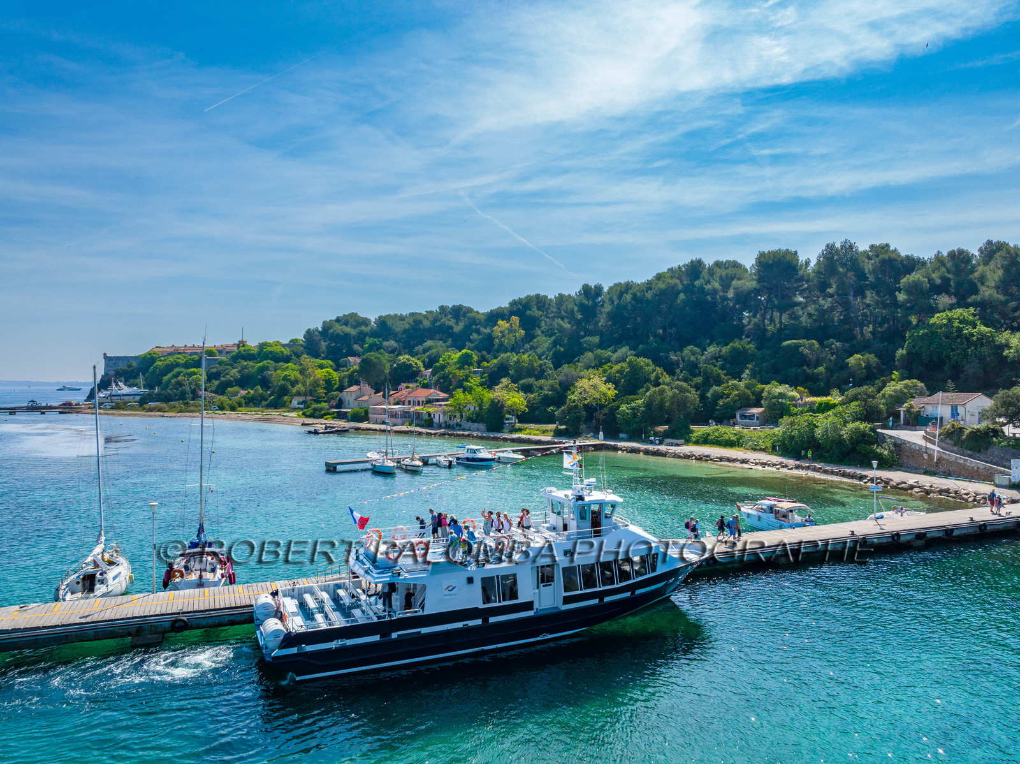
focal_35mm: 24
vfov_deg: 56.8
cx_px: 510
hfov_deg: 71.6
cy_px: 382
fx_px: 707
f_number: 6.3
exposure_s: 1/1000
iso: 200
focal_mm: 12.3
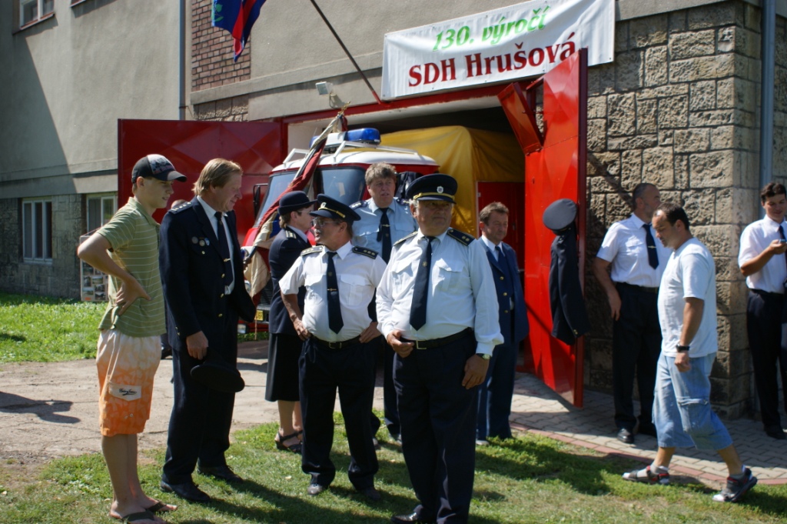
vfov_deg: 34.2
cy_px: 262
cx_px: 394
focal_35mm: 39
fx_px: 852
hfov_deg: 49.6
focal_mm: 26
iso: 100
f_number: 5
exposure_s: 1/500
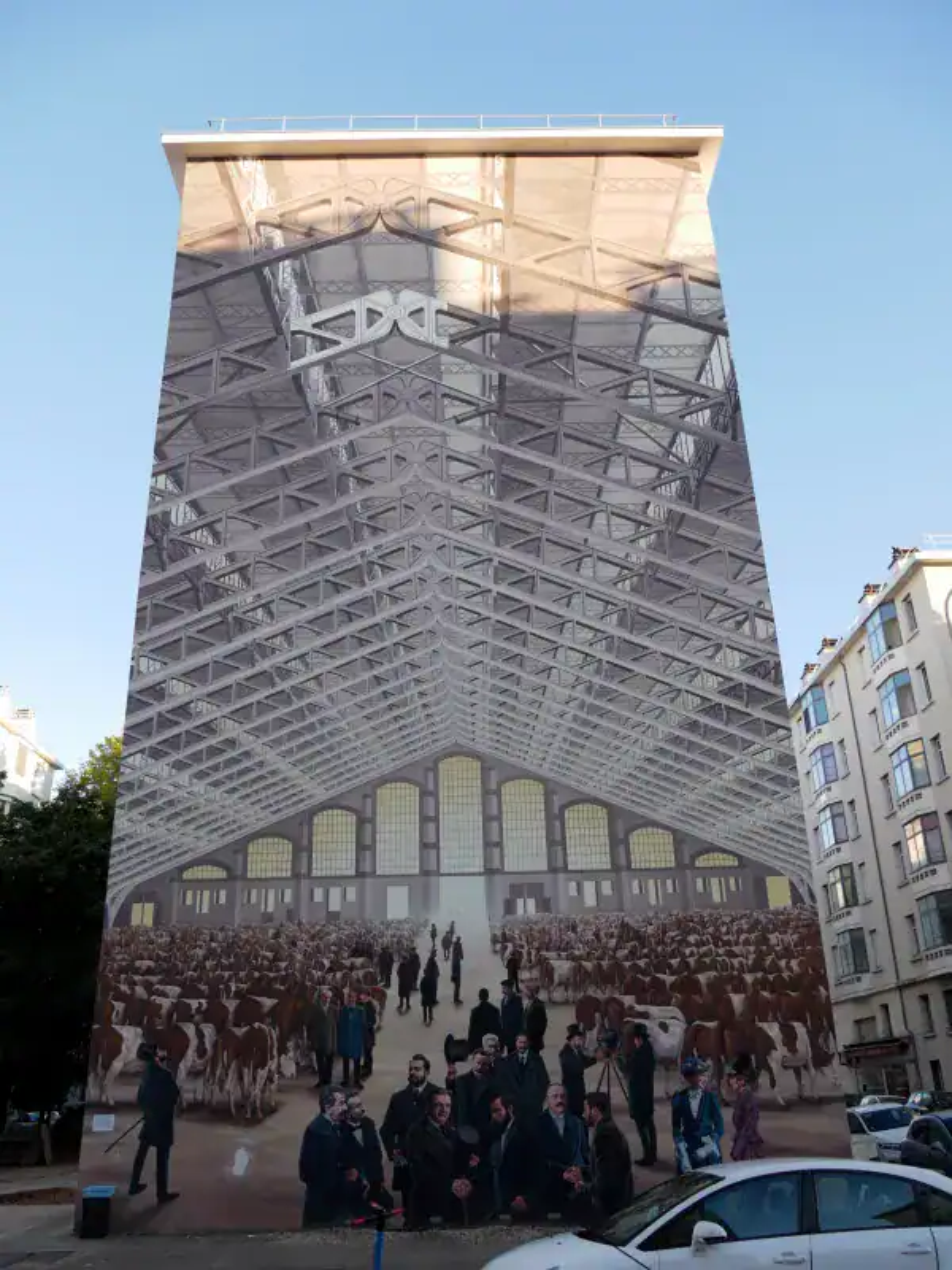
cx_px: 476
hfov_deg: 49.7
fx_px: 1027
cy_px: 635
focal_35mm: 28
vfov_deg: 63.4
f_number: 4.5
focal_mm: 14
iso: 200
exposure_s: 1/200
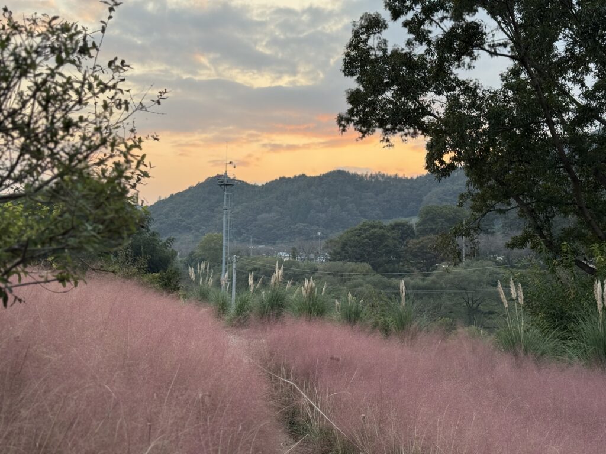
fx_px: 840
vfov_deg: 30.3
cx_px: 303
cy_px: 227
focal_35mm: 48
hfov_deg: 39.7
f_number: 1.78
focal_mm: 6.76
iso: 50
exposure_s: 1/188
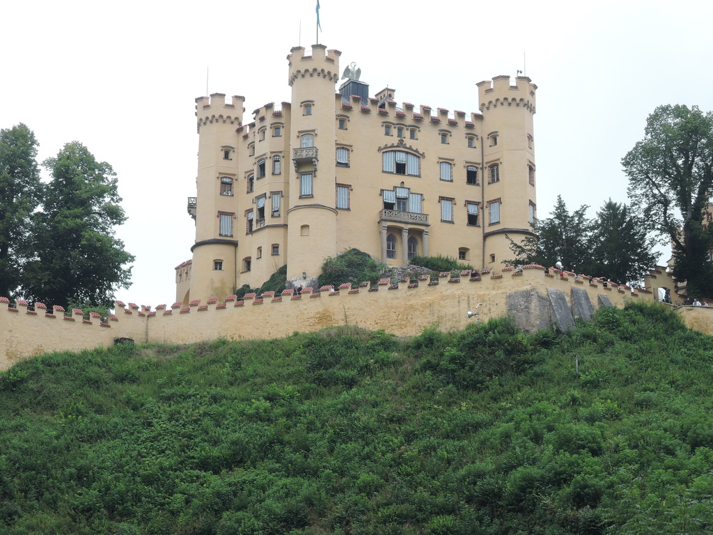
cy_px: 268
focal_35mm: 85
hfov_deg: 23.0
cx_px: 356
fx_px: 1751
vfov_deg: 17.4
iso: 80
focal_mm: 18.2
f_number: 5.6
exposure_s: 1/160
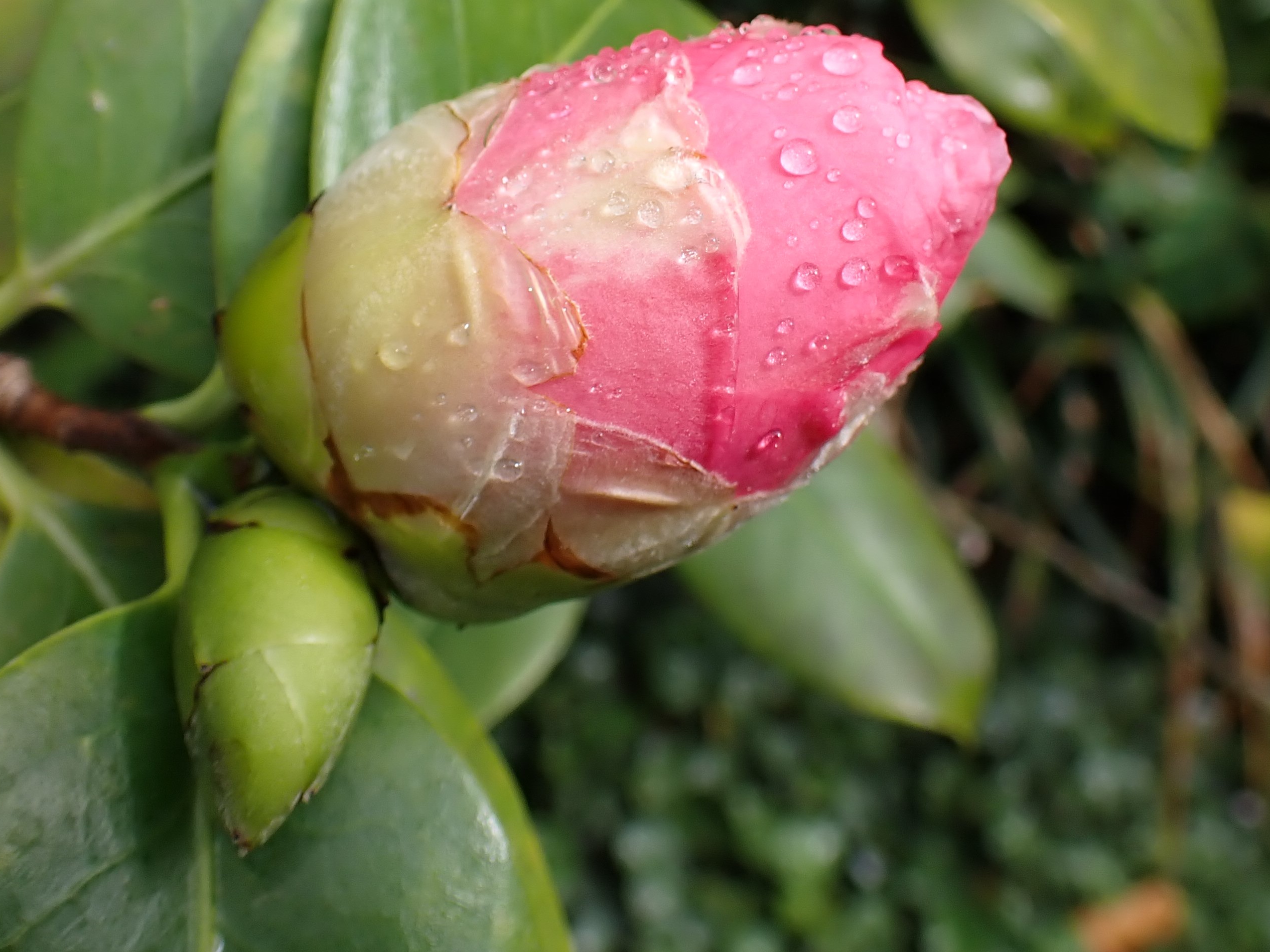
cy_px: 289
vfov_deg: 33.9
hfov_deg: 44.8
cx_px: 619
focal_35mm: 42
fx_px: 1541
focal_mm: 5.4
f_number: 3.2
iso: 100
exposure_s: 1/250
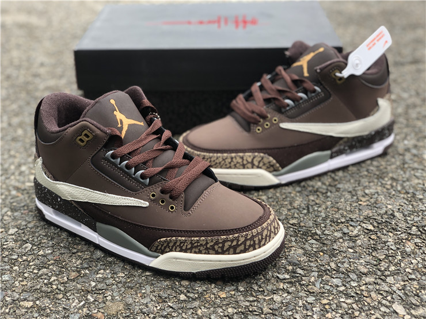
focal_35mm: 52
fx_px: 640
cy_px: 160
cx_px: 213
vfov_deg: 28.0
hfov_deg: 36.8
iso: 16
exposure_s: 1/190
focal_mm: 6
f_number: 2.4
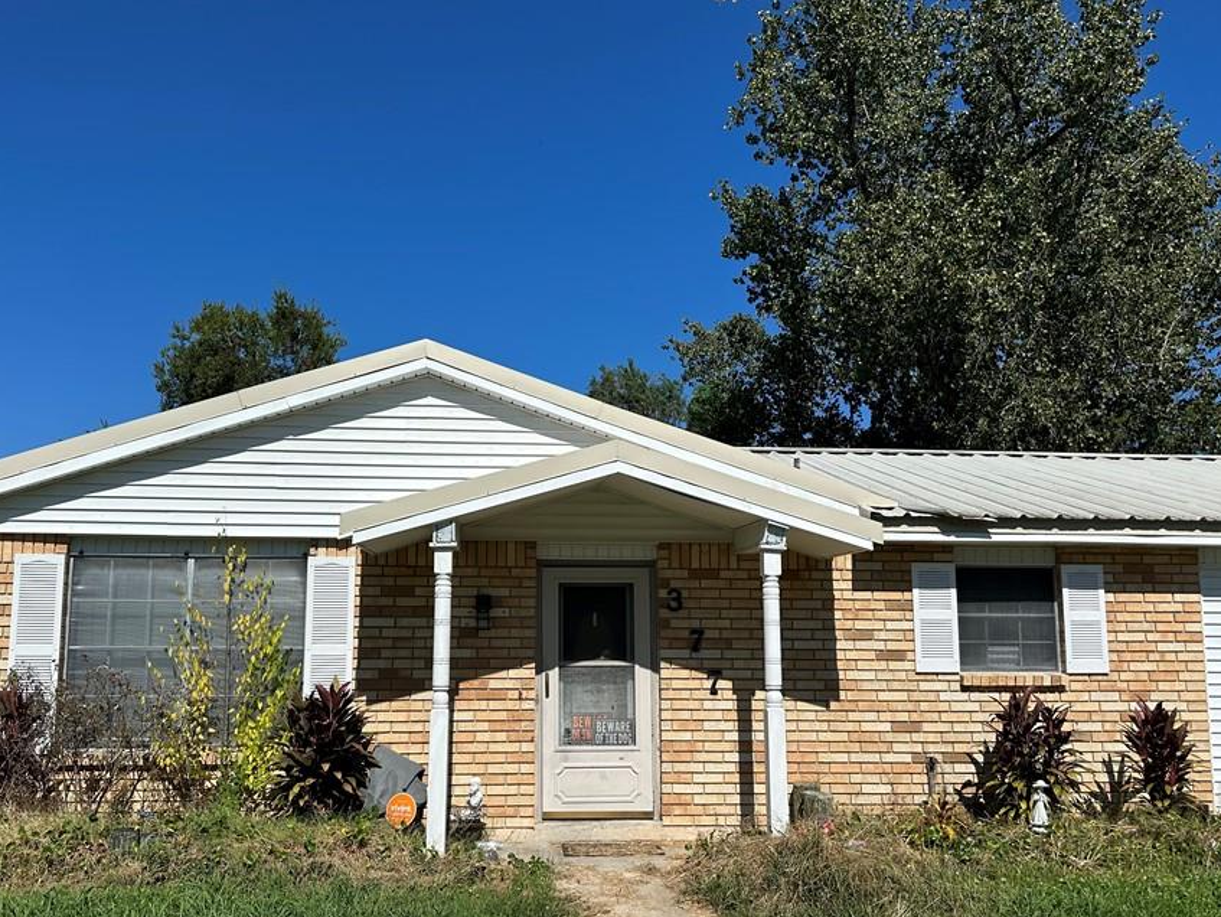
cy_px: 529
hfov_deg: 61.6
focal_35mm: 29
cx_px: 571
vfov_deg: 48.1
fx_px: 1023
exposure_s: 1/8929
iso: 80
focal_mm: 6.86
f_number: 1.78
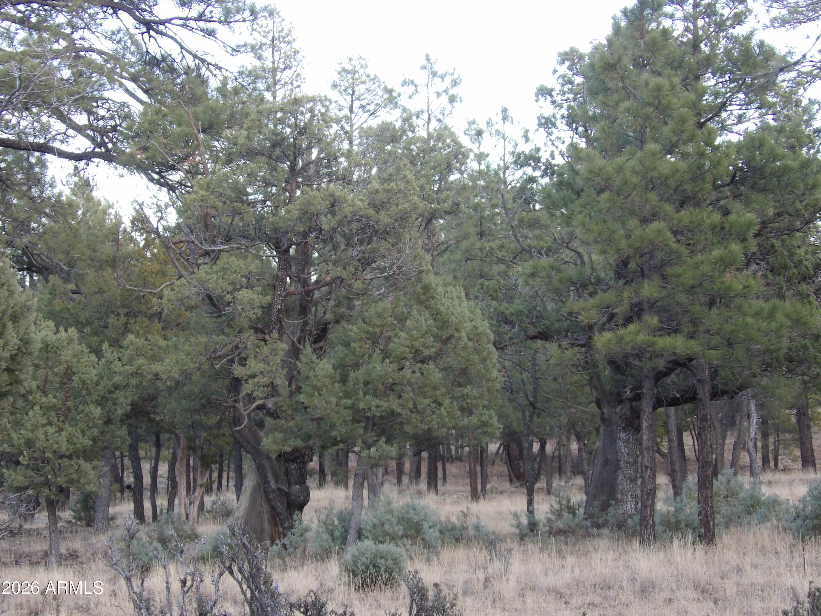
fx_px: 2419
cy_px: 308
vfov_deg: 14.5
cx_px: 410
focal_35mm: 102
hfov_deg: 19.3
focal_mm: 18.2
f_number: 4.2
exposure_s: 1/72
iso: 200
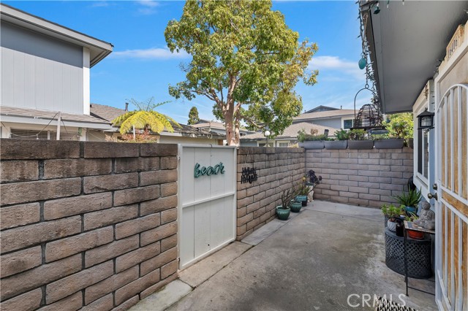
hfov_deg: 104.3
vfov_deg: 81.1
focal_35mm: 14
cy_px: 156
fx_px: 182
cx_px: 234
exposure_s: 1/125
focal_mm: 14
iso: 500
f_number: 11
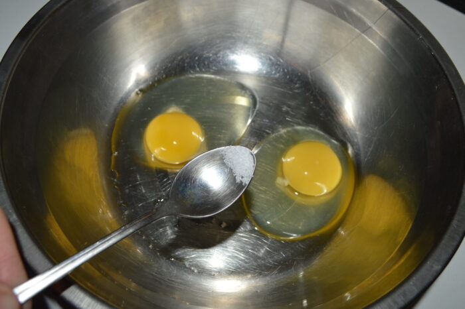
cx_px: 232
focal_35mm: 30
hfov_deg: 62.0
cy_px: 154
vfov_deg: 43.6
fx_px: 387
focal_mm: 20
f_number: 8
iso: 100
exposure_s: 1/60
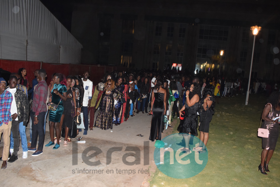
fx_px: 245
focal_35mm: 32
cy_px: 94
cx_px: 140
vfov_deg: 41.7
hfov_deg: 59.5
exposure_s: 1/100
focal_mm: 21
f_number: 6.3
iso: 2500
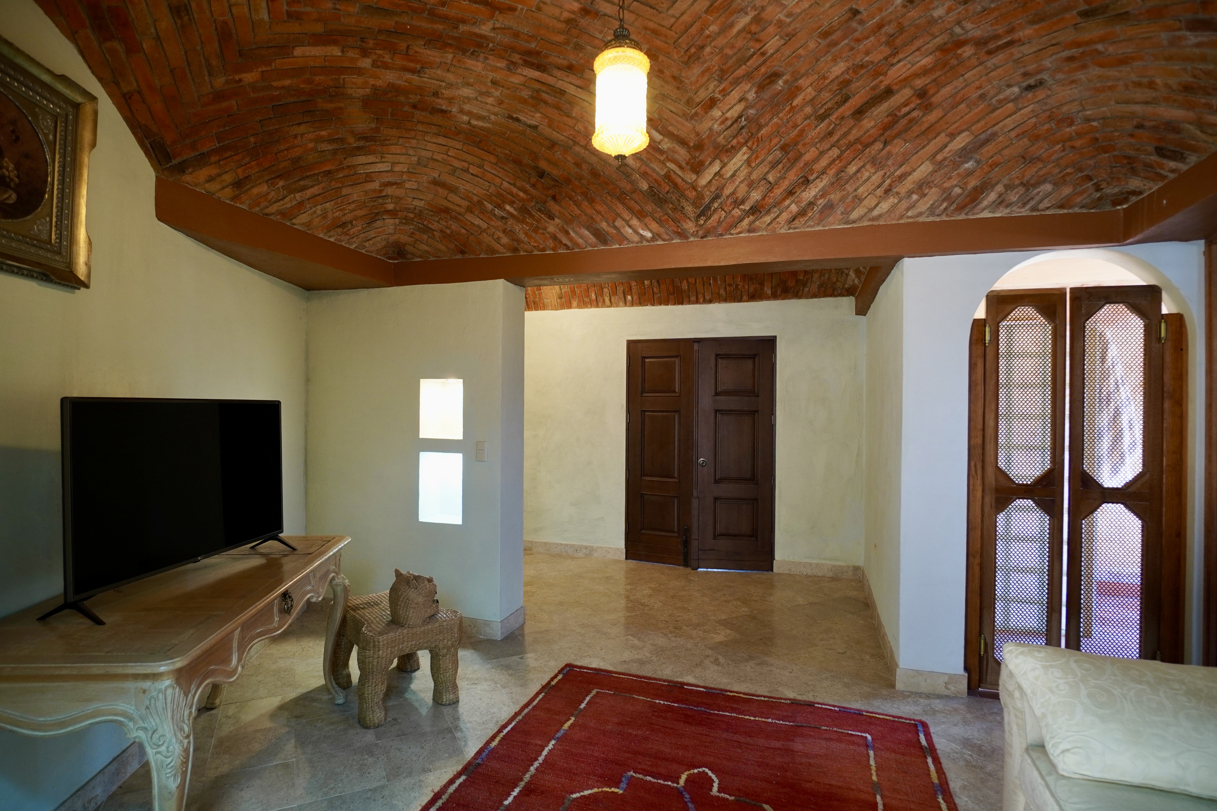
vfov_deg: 72.1
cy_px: 406
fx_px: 558
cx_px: 608
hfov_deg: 95.0
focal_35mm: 16
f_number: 2.8
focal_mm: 11
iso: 500
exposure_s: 1/30
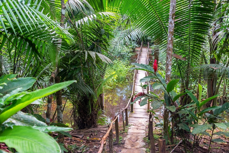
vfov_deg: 38.9
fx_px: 216
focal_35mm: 34
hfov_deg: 55.8
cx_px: 114
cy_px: 76
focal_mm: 34
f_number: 6.3
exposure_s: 1/80
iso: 400
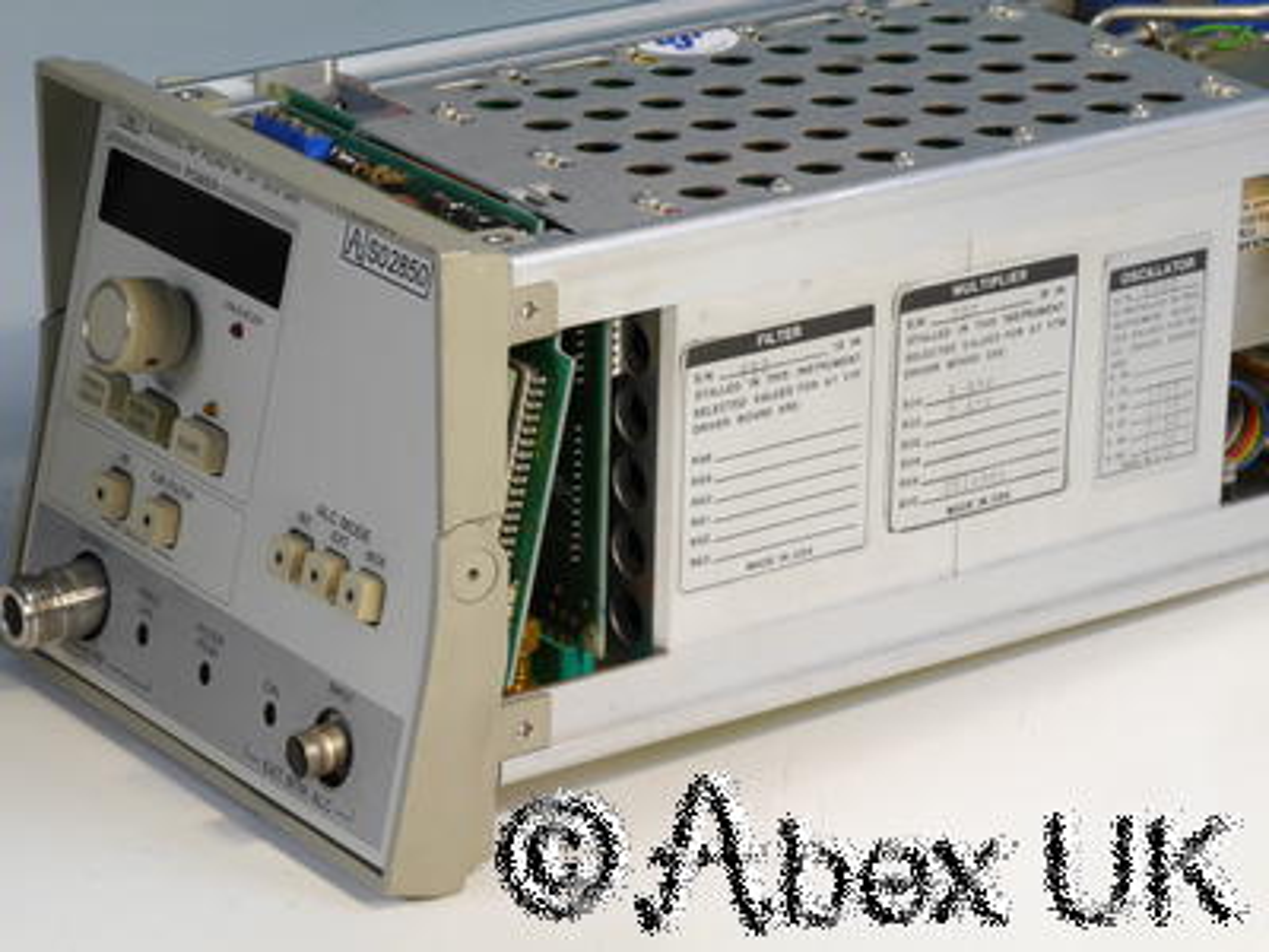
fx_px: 4766
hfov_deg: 15.2
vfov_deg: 11.4
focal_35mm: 130
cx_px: 634
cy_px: 476
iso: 400
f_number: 16
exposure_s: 1/1.6
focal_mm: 65
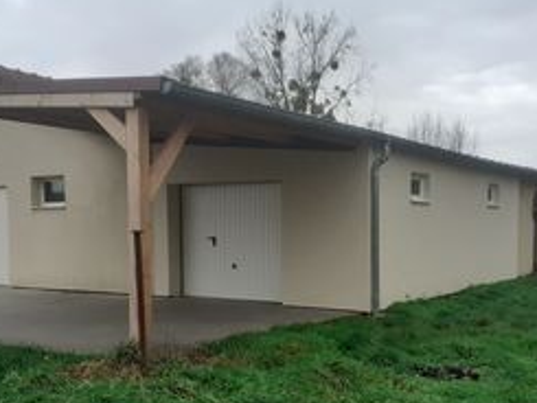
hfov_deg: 42.9
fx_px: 683
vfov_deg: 32.6
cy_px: 267
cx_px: 283
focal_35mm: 44
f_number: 1.9
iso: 64
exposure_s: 1/100
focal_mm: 3.6
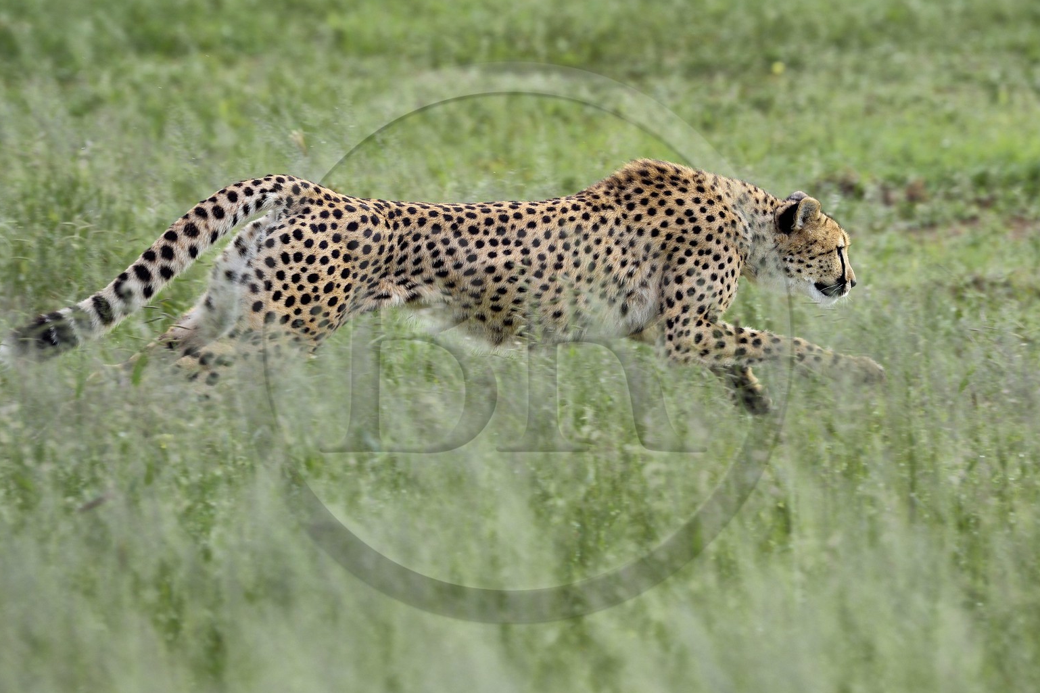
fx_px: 6008
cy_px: 342
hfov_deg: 9.9
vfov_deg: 6.6
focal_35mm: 208
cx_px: 511
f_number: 5
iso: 400
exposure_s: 1/1000
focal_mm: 200
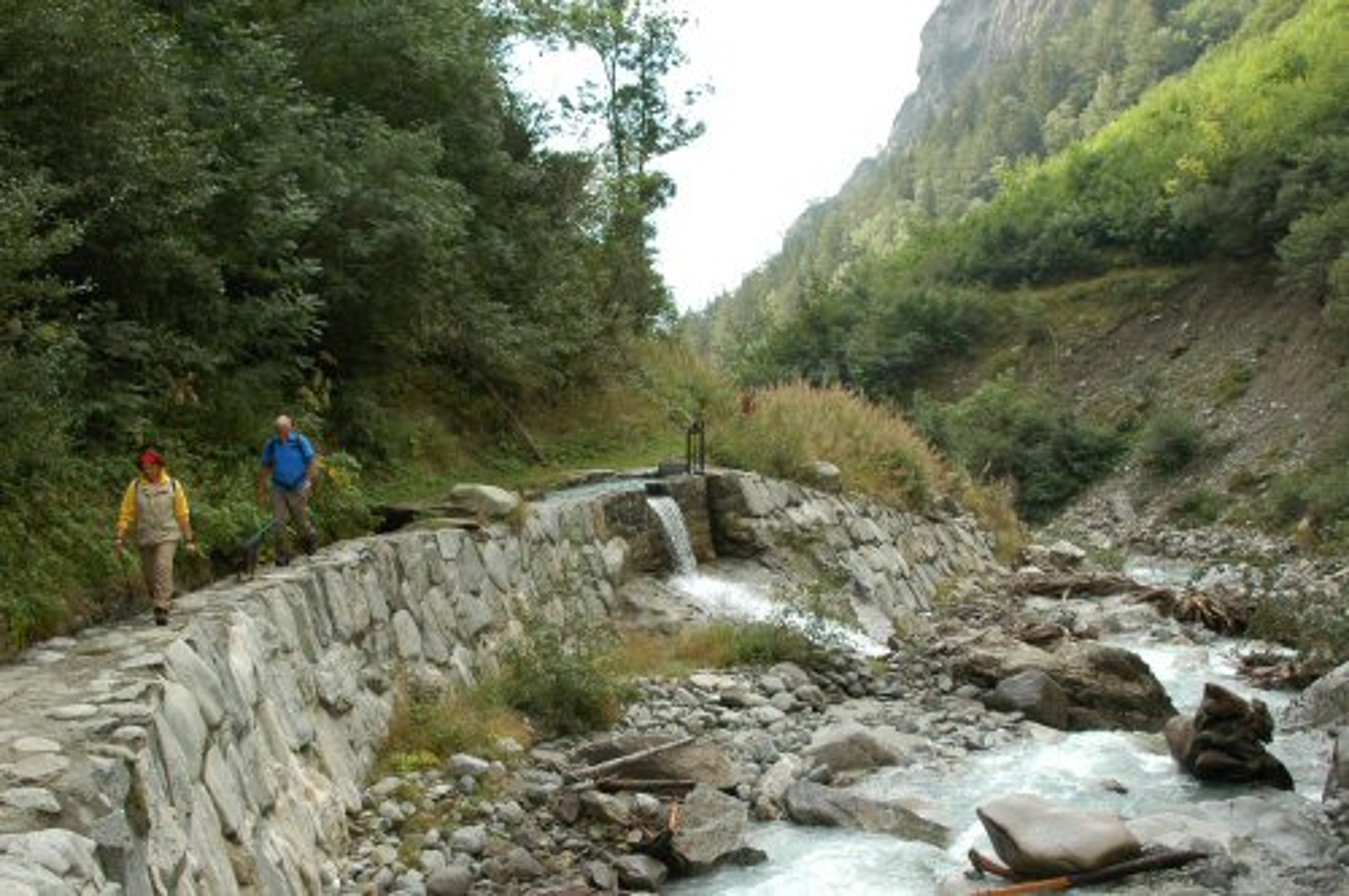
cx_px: 674
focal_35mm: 42
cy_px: 448
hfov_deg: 46.5
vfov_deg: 31.8
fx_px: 1572
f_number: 5.6
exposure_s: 1/200
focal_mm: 28
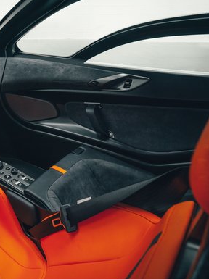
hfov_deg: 43.6
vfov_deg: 65.4
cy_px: 143
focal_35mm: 27
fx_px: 218
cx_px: -2
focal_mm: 18
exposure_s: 1/15
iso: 800
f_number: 7.1
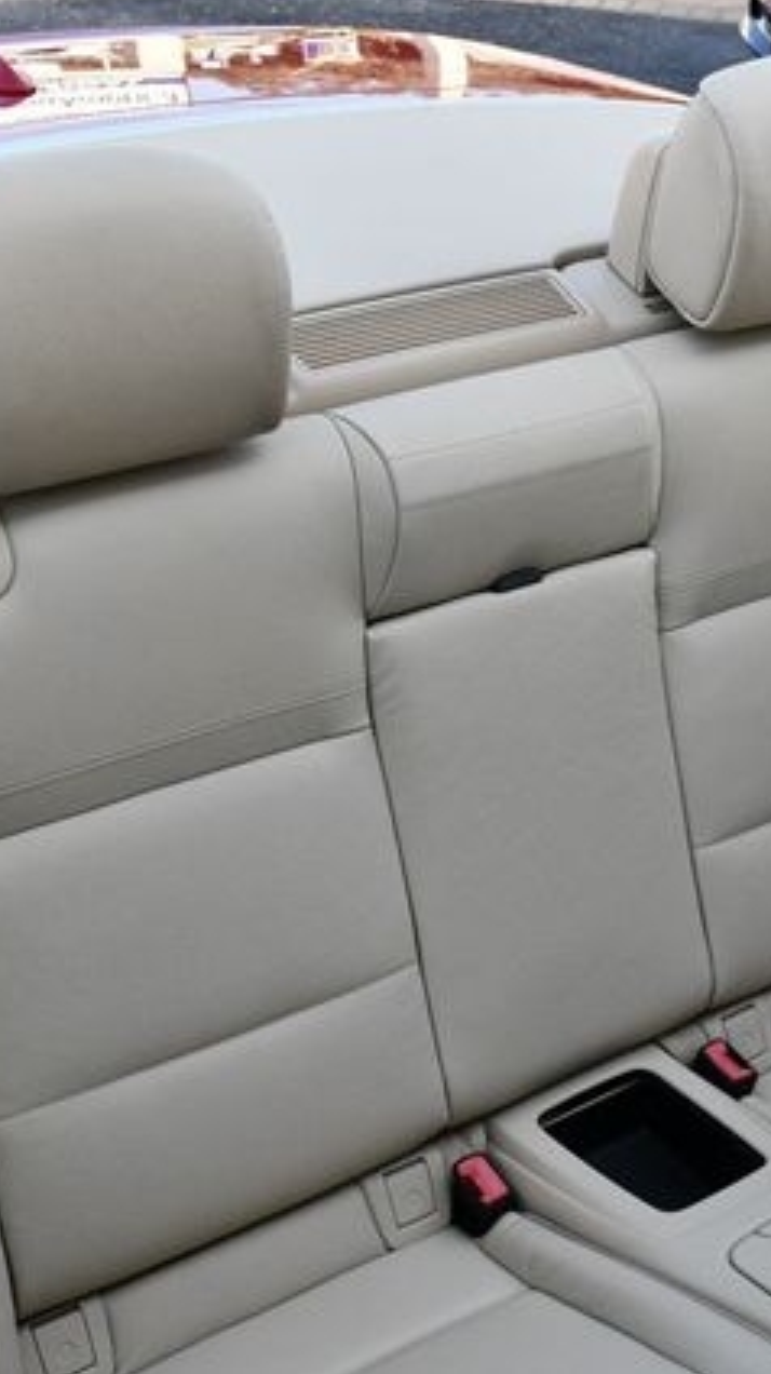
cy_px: 687
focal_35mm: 57
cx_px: 635
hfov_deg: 20.8
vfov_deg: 36.6
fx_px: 2075
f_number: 6.3
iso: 200
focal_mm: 18
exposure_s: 1/250
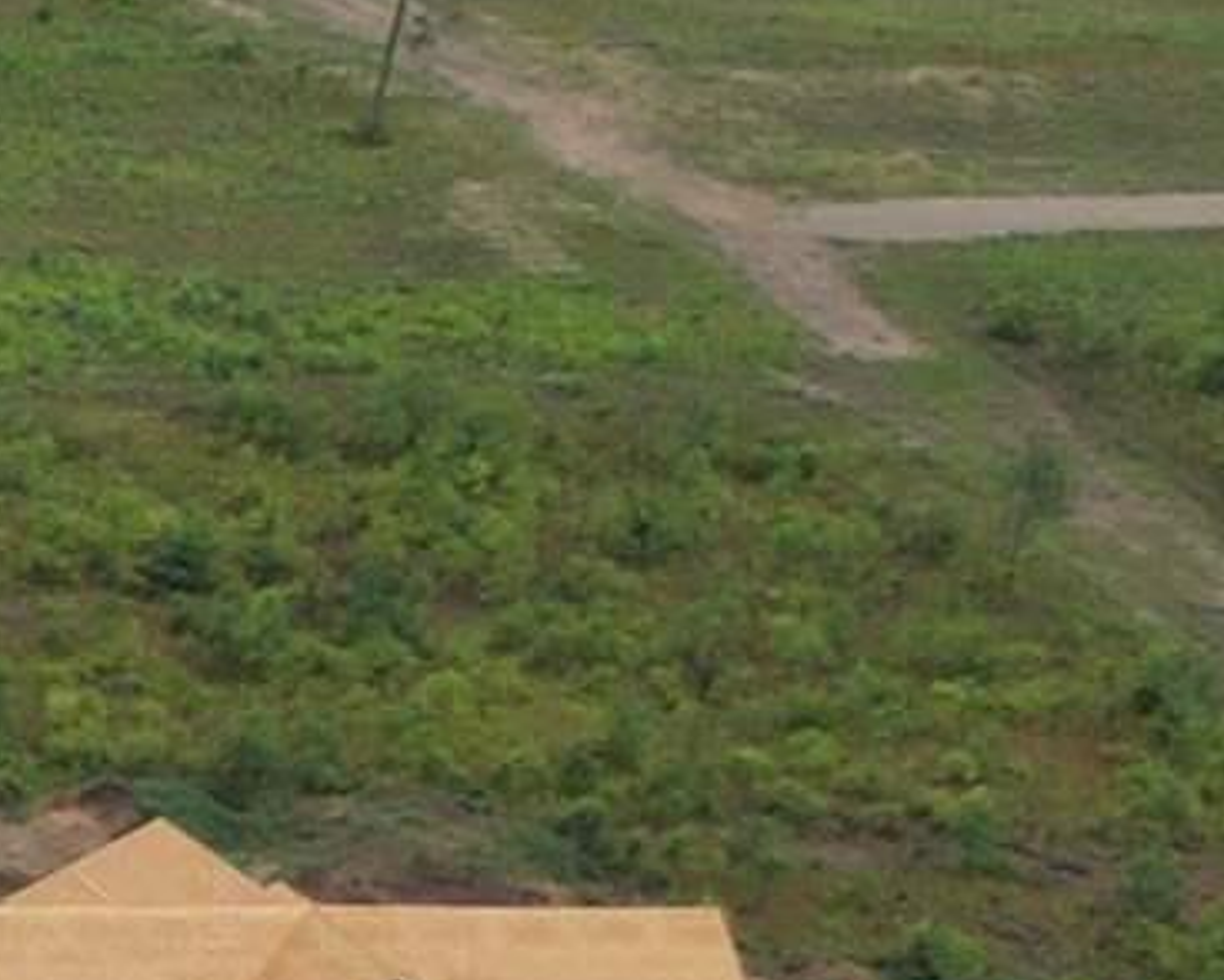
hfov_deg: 7.4
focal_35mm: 196
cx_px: -3442
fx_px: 7104
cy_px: 1350
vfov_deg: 7.8
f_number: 1.7
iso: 140
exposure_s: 1/2000
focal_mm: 6.72
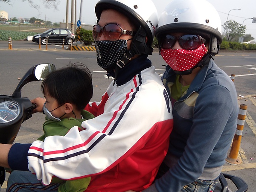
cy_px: 96
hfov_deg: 63.4
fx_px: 207
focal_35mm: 28
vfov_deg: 49.7
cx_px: 128
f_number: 4
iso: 100
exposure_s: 1/500
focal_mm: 6
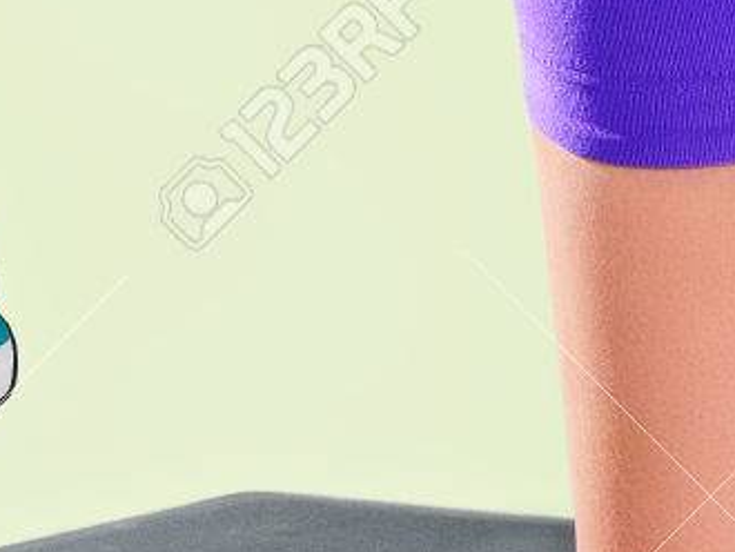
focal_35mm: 595
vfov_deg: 2.5
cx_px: -114
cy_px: 827
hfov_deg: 3.3
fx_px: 12640
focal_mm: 105
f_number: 6.3
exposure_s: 1/50
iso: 200
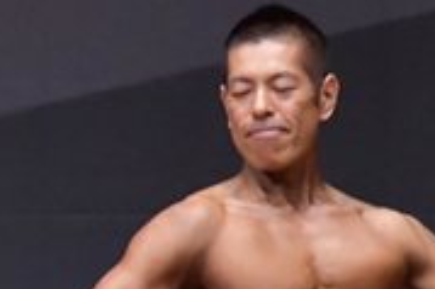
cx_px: -444
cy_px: 542
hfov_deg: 1.8
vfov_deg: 1.2
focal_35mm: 1170
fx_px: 14124
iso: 6400
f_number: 5.6
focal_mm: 180
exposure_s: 1/400
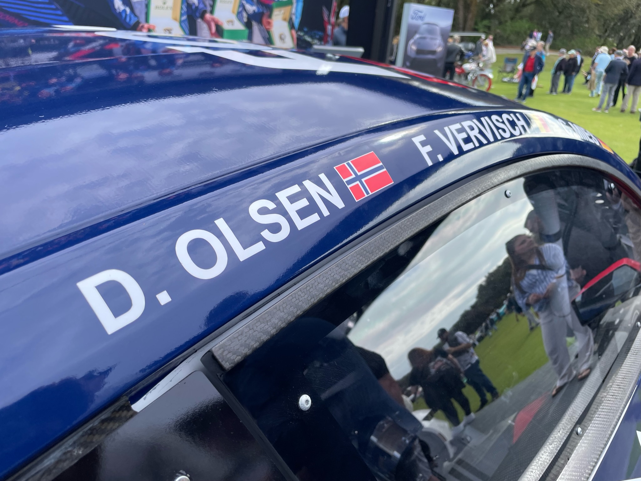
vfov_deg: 53.0
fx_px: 481
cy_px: 240
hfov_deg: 67.3
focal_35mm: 26
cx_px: 320
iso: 32
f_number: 1.6
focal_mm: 4.2
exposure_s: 1/716
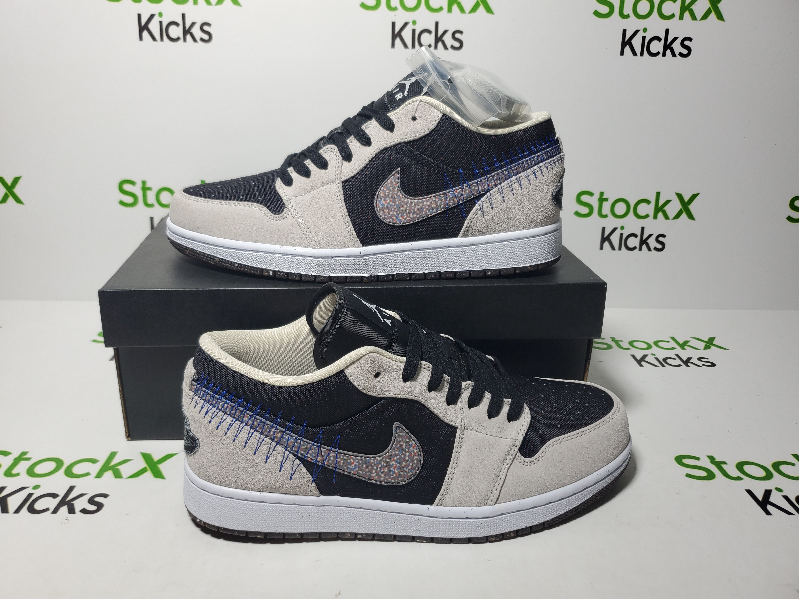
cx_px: 400
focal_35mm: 26
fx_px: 600
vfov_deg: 53.1
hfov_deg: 67.3
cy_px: 300
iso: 50
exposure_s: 1/437
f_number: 1.5
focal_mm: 4.3
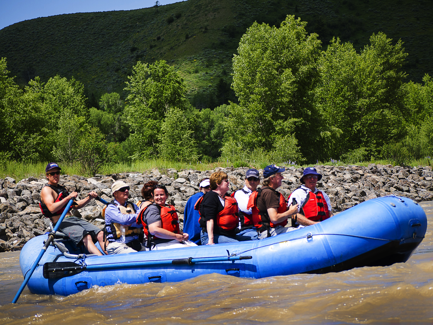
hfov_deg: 13.7
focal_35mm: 144
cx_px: 216
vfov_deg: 10.3
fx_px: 1801
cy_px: 162
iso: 100
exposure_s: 1/1000
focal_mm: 72
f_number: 4.5
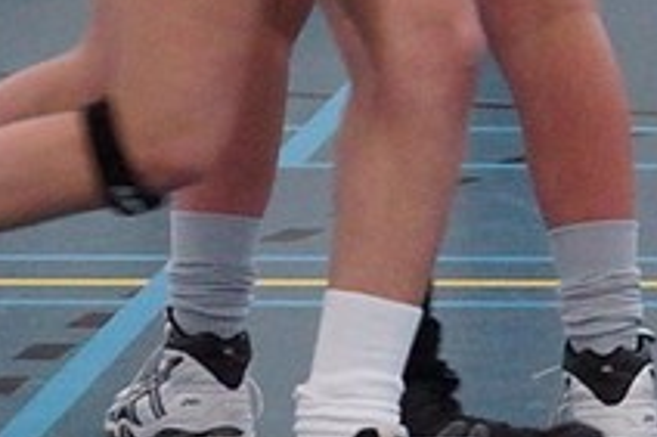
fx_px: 6601
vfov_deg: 3.8
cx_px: 809
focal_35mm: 362
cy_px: -370
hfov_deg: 5.7
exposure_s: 1/250
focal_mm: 50
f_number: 3.5
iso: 1250
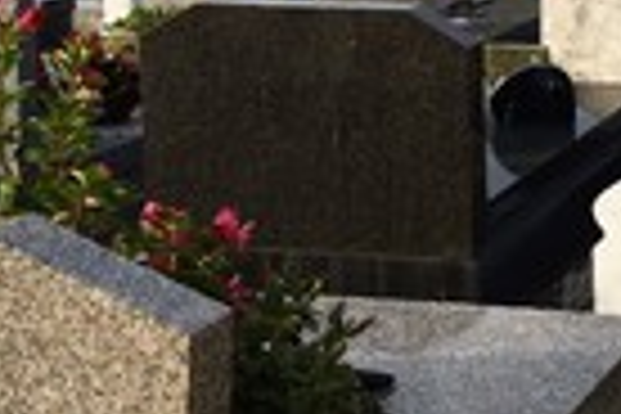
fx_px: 2001
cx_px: 864
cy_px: -14
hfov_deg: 16.4
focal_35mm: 116
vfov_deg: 11.7
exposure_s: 1/125
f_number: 13
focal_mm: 38
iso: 200
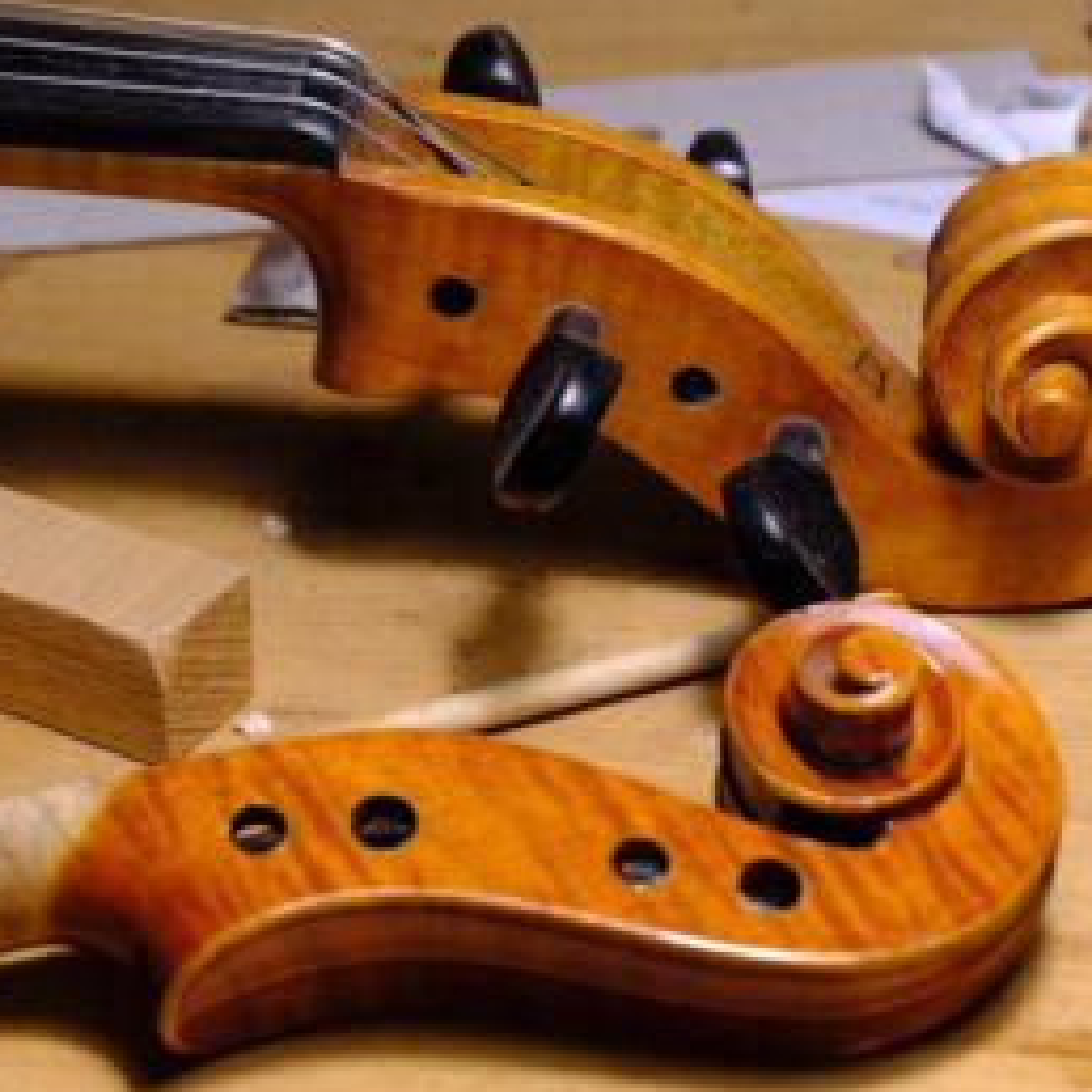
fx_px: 3962
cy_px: 550
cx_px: 288
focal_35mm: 111
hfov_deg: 15.6
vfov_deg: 15.7
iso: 2000
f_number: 6.4
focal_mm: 50
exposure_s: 1/100
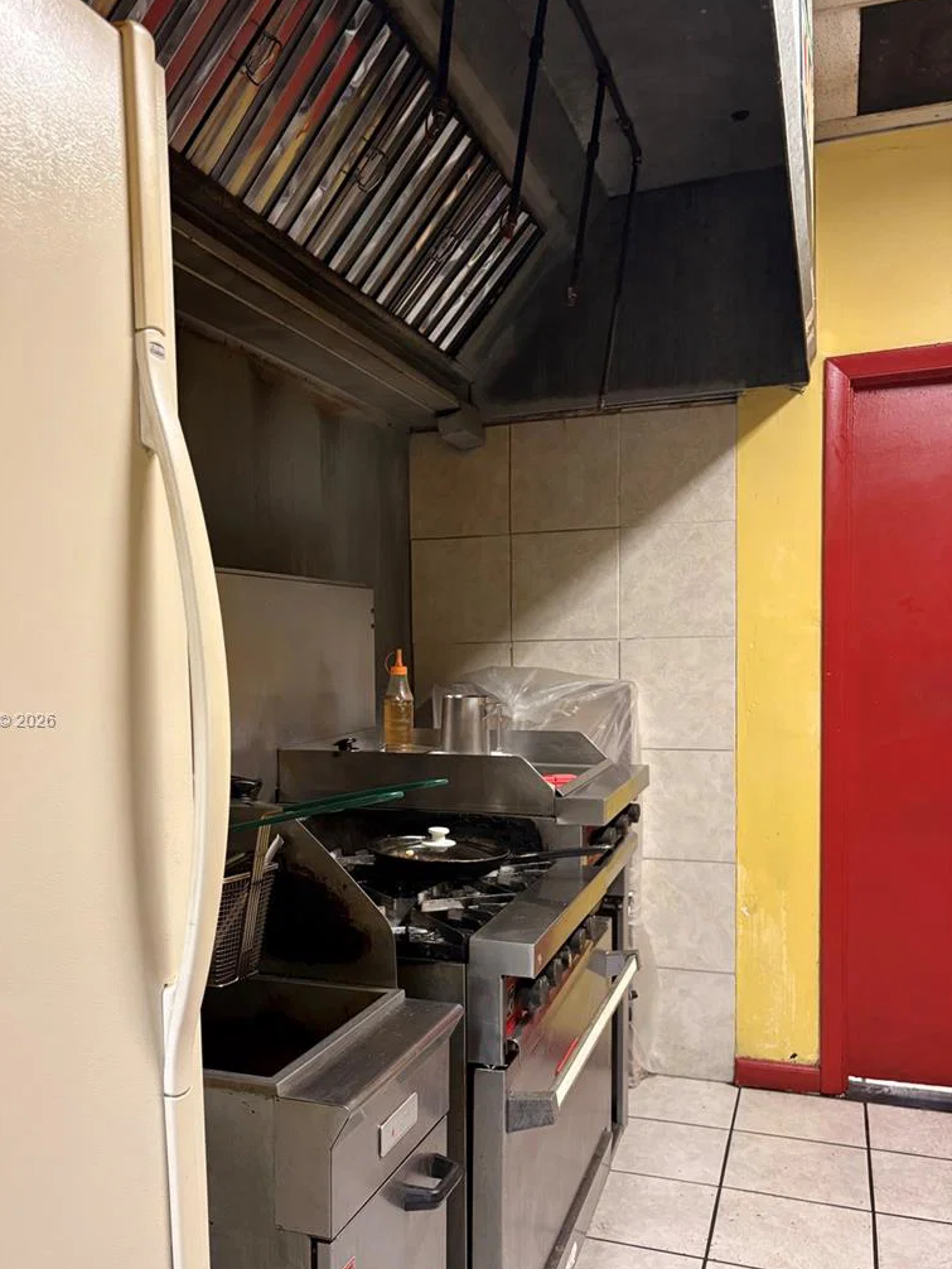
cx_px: 388
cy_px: 722
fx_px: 1136
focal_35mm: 31
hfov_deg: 45.3
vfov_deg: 58.1
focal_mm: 5.96
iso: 250
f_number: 1.6
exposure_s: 1/60
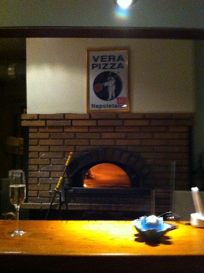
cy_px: 136
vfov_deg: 52.7
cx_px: 102
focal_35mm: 35
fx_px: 275
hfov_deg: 40.6
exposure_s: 1/15
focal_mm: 3.85
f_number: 2.8
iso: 1000
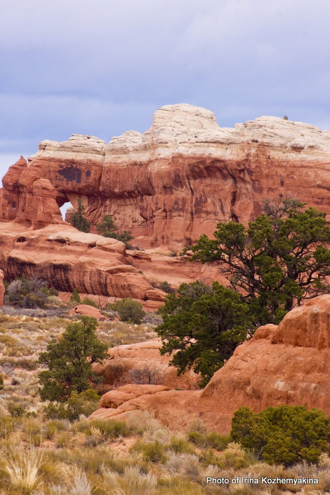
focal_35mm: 375
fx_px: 5159
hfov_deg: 3.7
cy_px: 248
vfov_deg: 5.5
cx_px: 165
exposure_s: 1/125
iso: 200
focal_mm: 250
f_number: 10
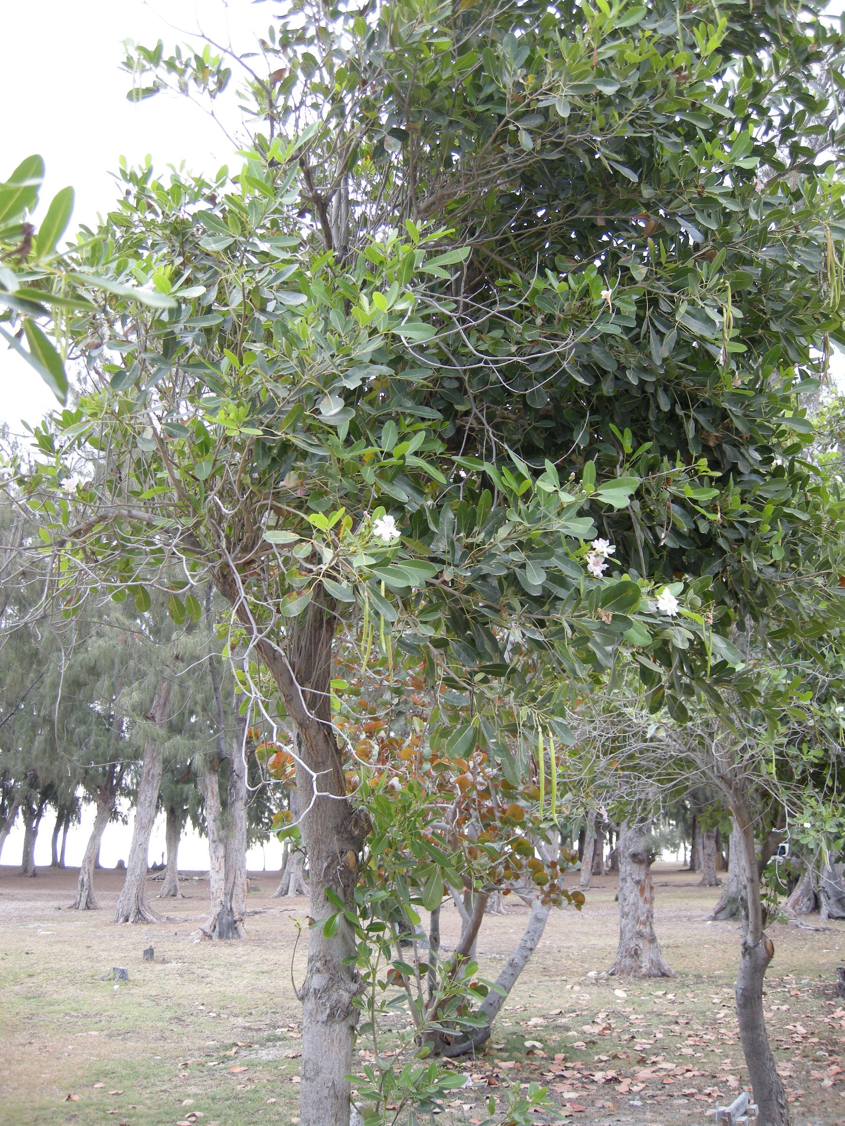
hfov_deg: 40.7
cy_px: 563
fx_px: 1139
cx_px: 422
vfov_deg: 52.6
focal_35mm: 35
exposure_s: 1/53
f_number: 2.7
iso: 89
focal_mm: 7.5
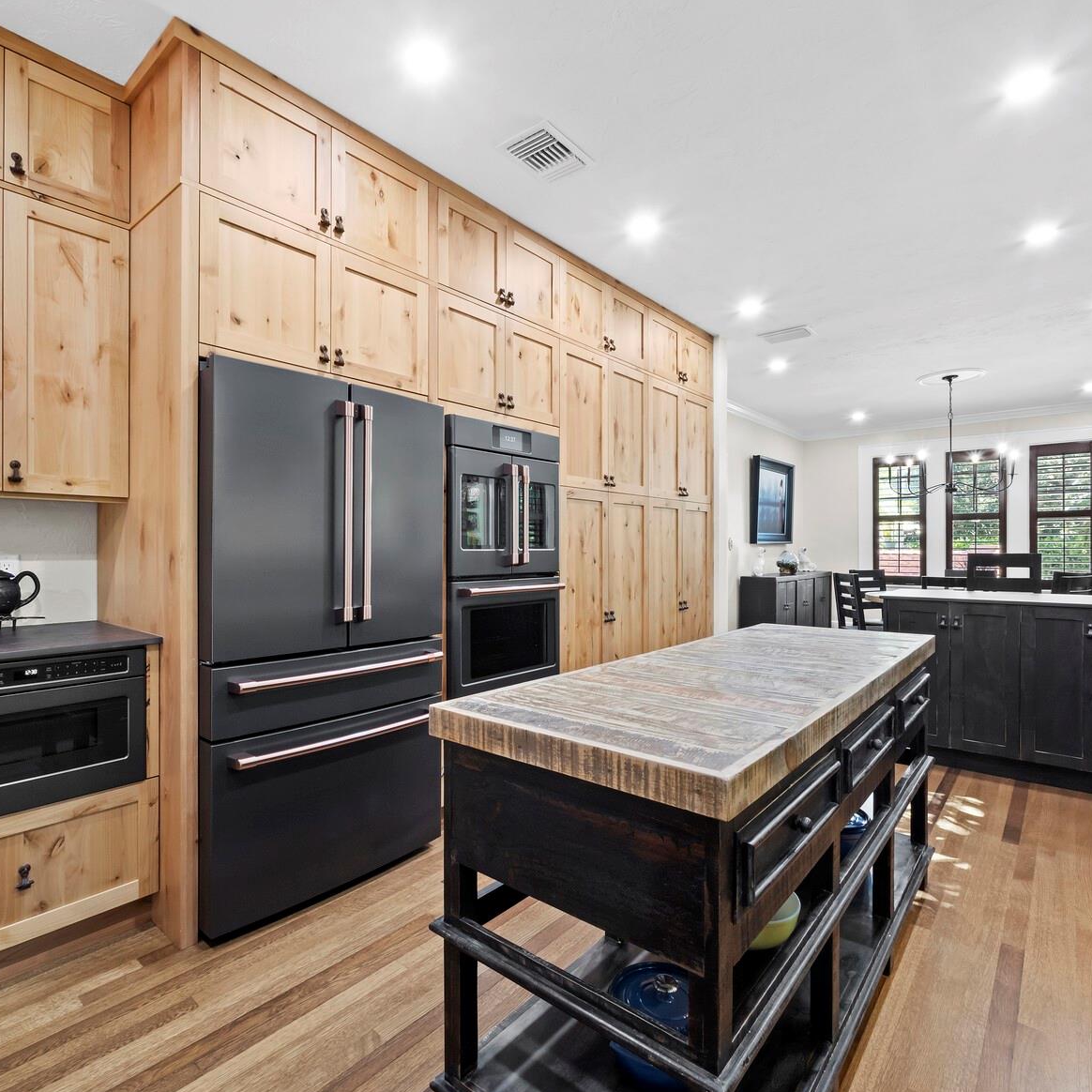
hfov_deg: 83.9
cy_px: 539
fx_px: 607
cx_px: 517
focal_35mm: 17
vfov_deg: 84.0
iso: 320
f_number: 11
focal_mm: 7
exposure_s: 1.6
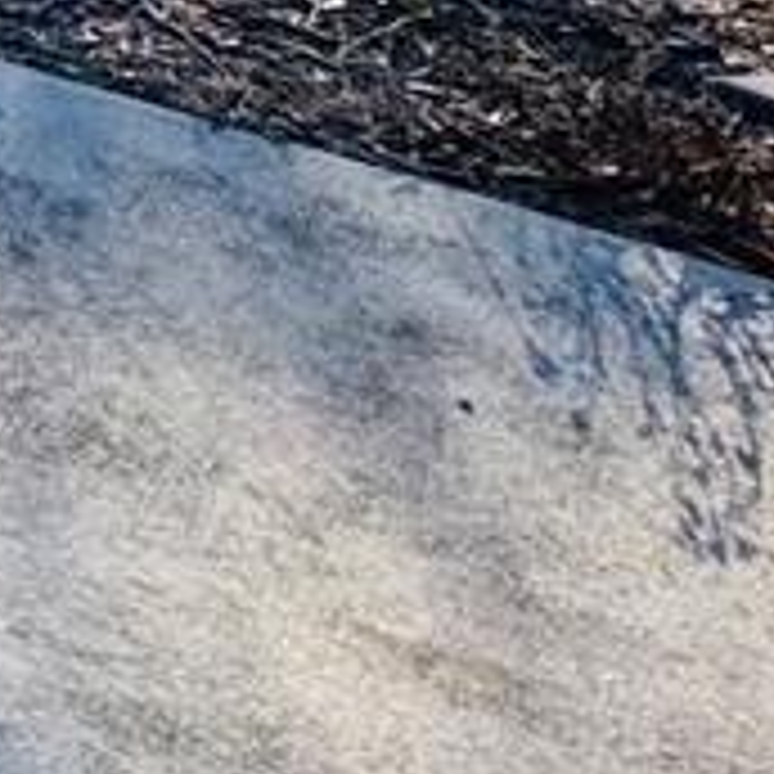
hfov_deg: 8.7
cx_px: -2160
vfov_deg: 11.8
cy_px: -1192
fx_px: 2909
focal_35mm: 115
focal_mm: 2.22
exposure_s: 1/329
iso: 40
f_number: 2.2
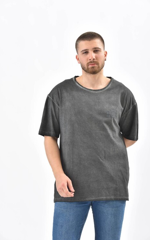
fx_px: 673
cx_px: 78
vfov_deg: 20.2
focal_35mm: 103
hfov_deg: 12.7
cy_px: 120
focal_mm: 100
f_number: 7.1
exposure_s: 1/160
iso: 100
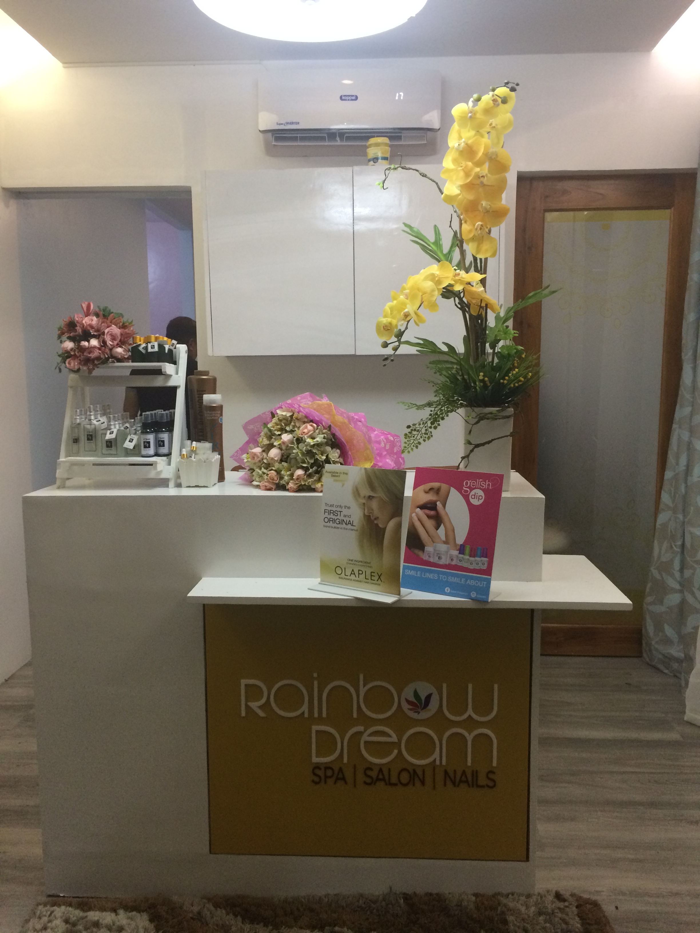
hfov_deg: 48.2
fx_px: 782
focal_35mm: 29
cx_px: 350
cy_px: 466
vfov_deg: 61.7
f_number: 2.2
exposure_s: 1/30
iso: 160
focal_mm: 4.15
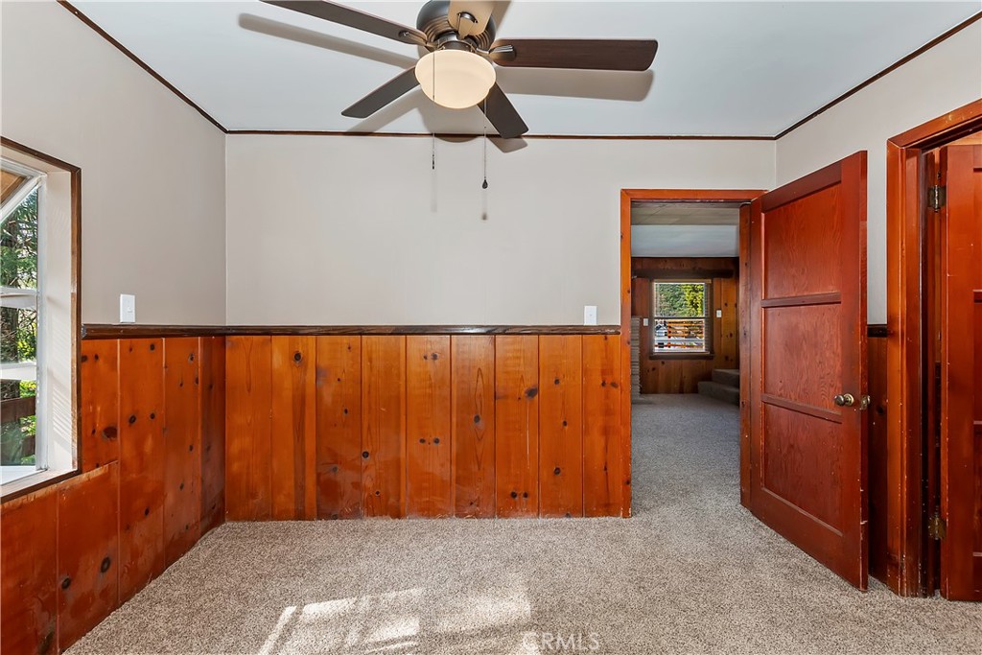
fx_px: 409
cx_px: 491
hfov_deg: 100.4
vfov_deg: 77.3
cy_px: 328
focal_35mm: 15
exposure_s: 1/30
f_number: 8
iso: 400
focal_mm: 10
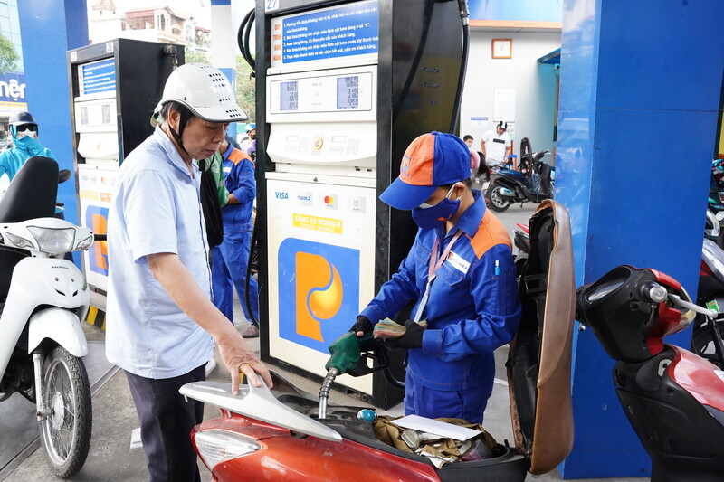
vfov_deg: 44.8
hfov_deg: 63.5
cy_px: 241
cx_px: 362
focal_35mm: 29
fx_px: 585
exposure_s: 1/160
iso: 2500
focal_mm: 29.1
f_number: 11
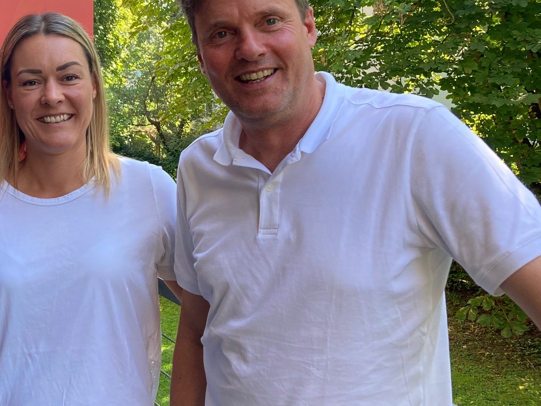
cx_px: 26
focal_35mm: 55
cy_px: 133
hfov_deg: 32.7
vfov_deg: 26.4
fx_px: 860
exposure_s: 1/121
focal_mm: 3.99
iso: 50
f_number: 1.8
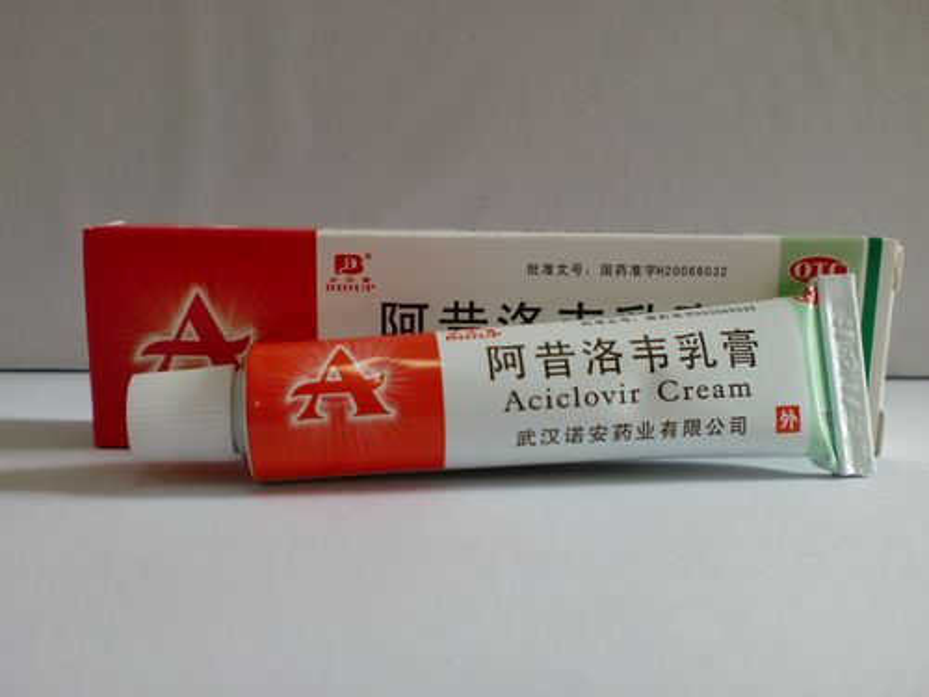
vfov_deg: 40.7
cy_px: 348
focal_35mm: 35
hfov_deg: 52.6
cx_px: 464
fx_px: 939
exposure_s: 1/60
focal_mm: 6.3
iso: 160
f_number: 3.1
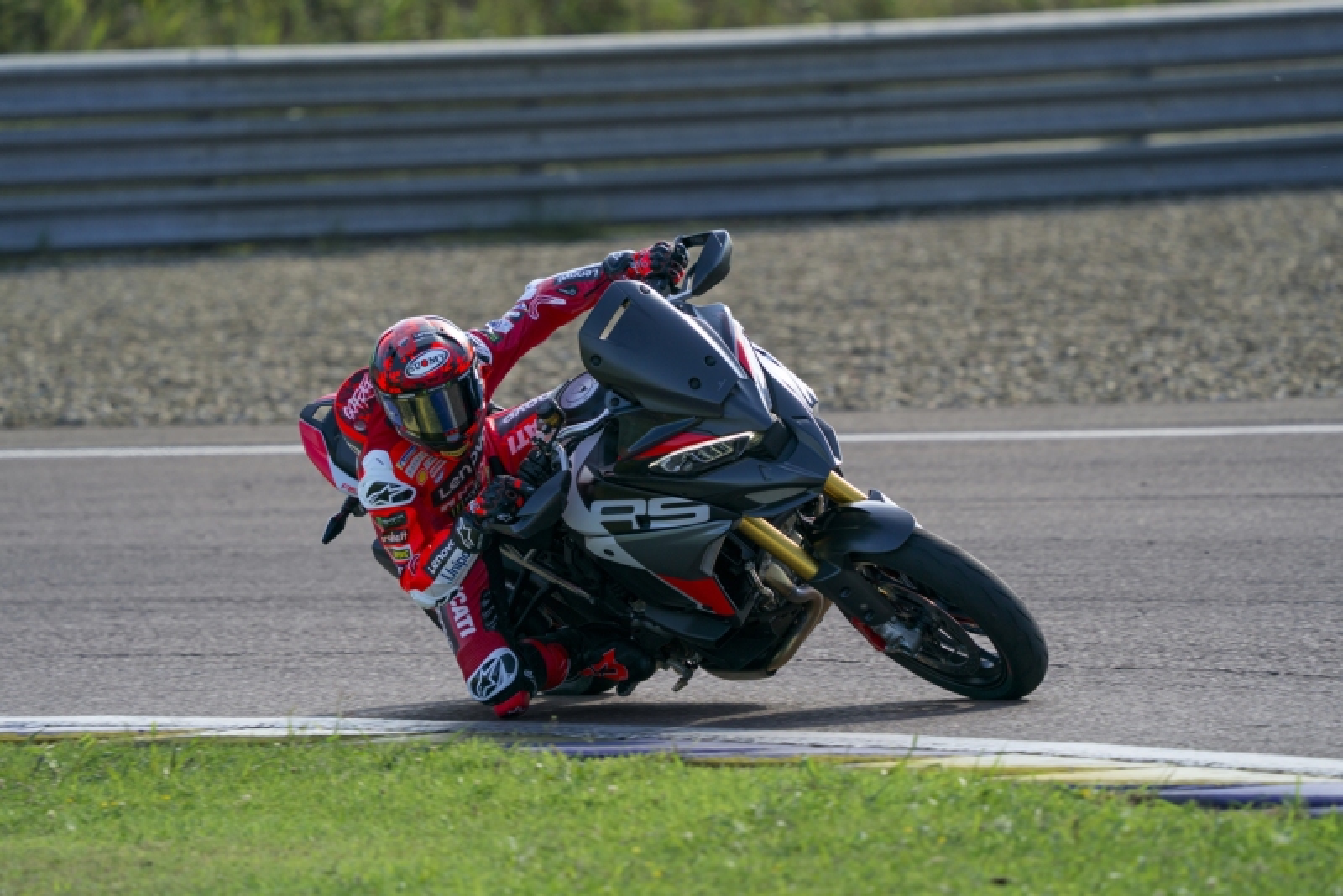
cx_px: 672
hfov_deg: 5.3
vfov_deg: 3.5
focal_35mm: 391
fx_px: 14591
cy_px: 448
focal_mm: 391
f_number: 6.3
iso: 400
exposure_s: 1/800
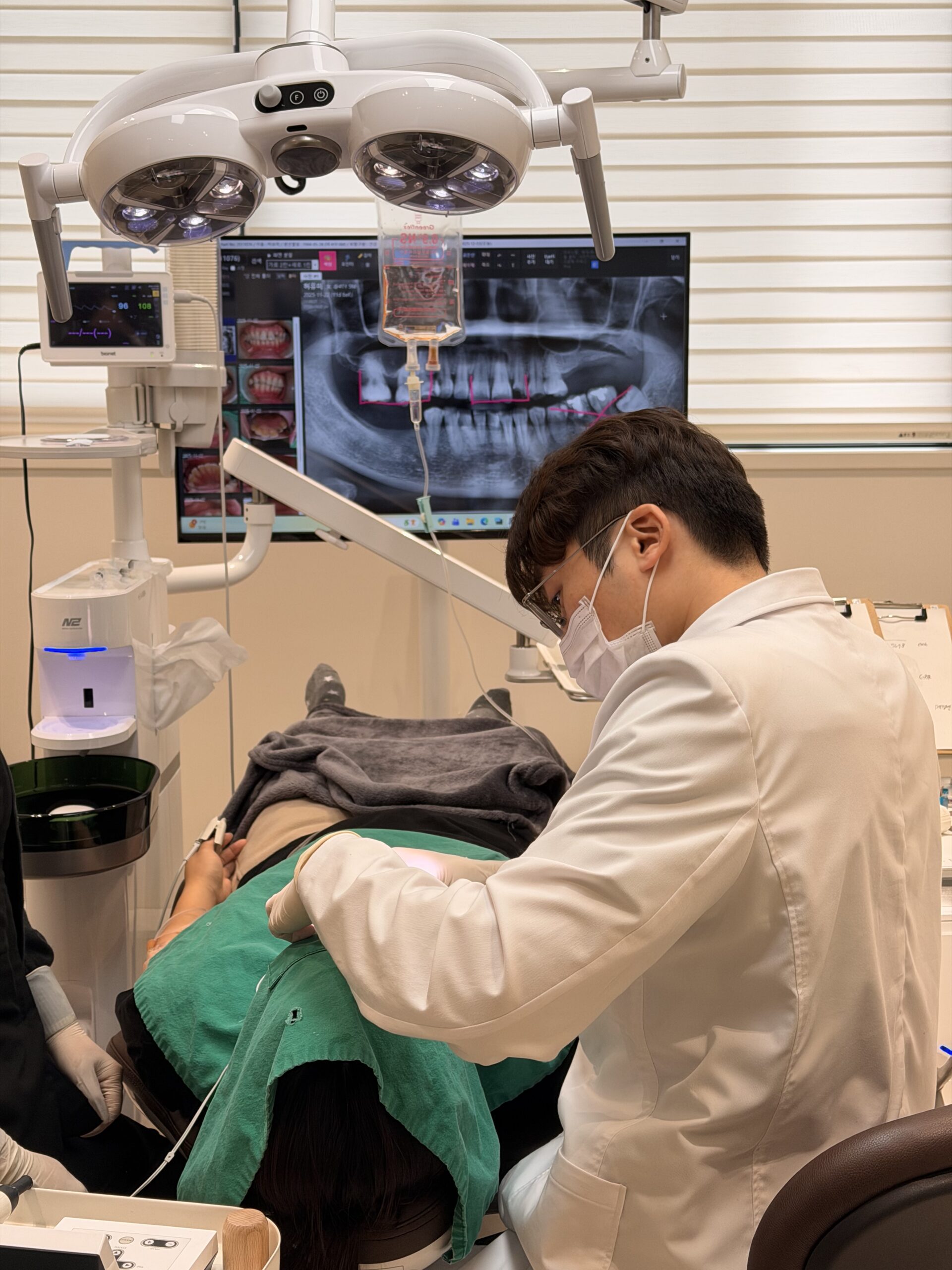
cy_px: 635
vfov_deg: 39.7
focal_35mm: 48
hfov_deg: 30.3
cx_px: 476
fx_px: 1760
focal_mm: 6.76
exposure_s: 1/135
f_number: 1.78
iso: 50
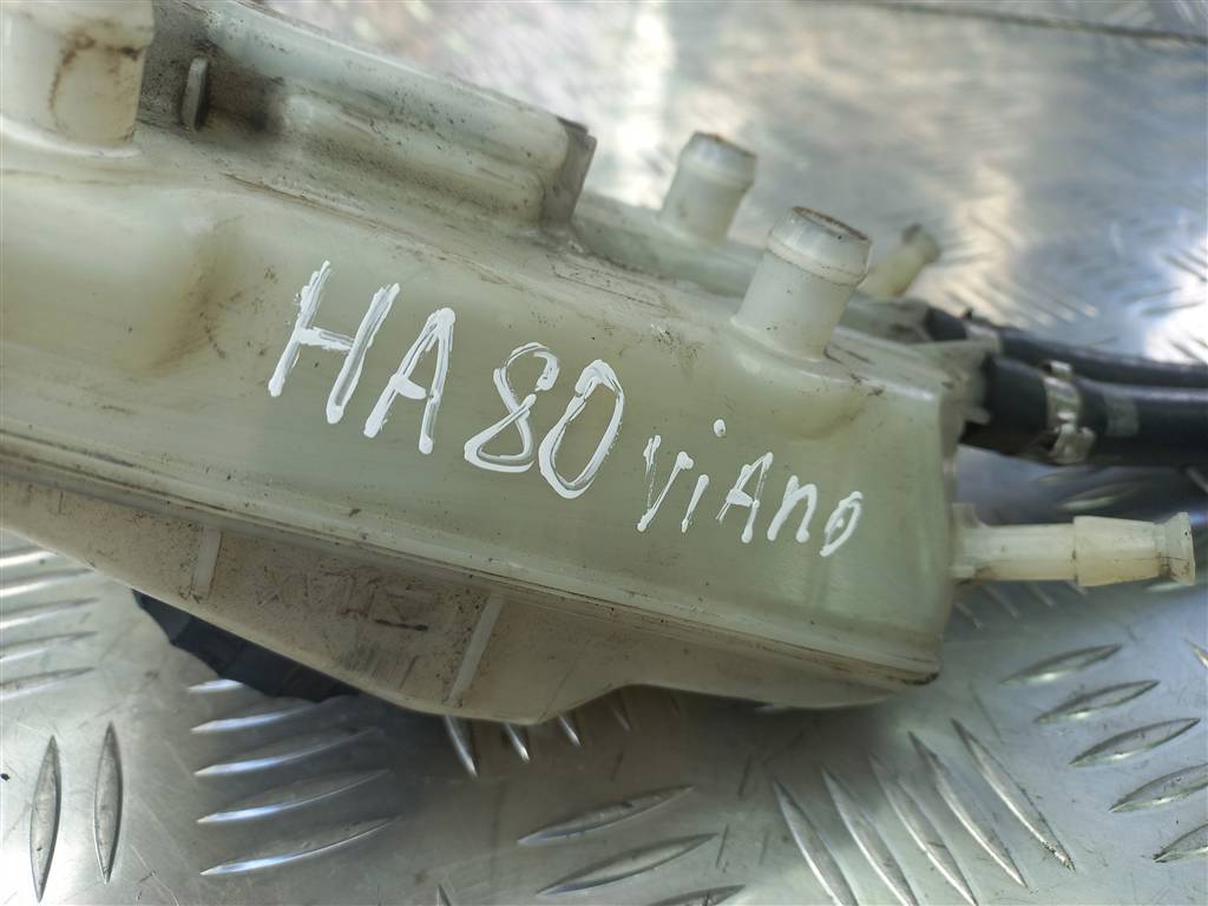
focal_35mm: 25
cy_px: 453
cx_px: 604
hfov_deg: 69.4
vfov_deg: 54.9
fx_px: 872
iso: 50
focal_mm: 4.6
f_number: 1.8
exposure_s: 1/100
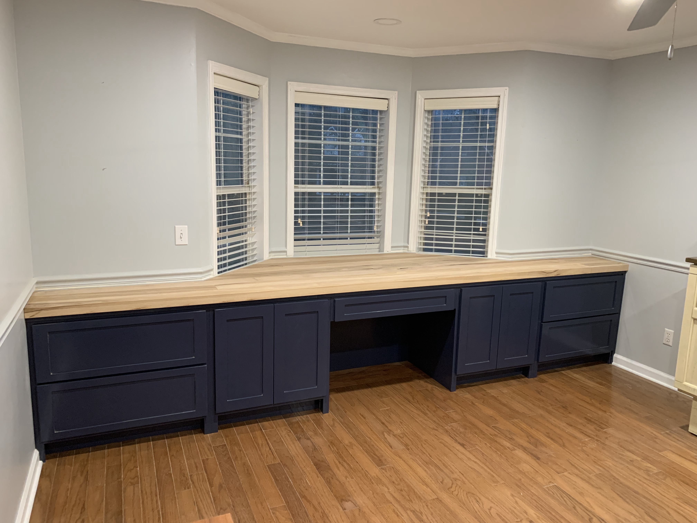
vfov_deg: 53.1
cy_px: 262
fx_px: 524
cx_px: 348
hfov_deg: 67.3
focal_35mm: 26
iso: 250
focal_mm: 4.25
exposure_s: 1/40
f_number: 1.8
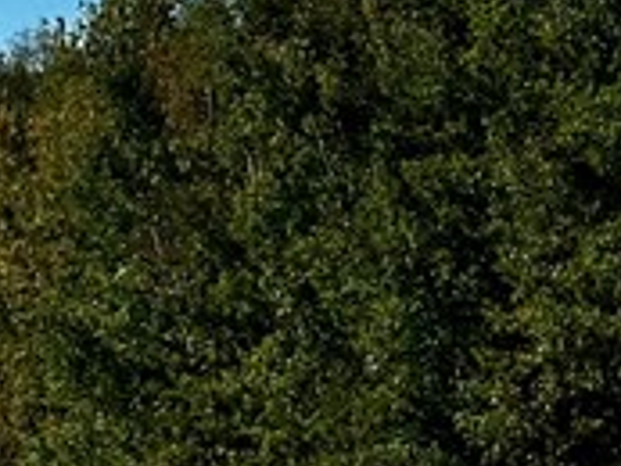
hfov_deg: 6.6
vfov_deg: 5.2
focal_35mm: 284
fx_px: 5098
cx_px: -919
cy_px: -211
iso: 64
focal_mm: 6.86
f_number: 1.78
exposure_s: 1/8929
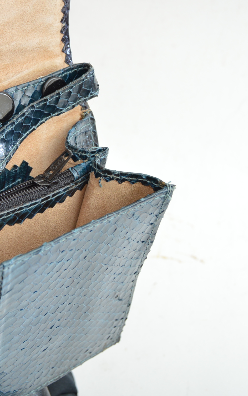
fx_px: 757
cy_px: 149
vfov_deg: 29.3
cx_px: -50
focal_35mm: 70
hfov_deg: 17.7
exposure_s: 1/200
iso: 200
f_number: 5
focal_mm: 23
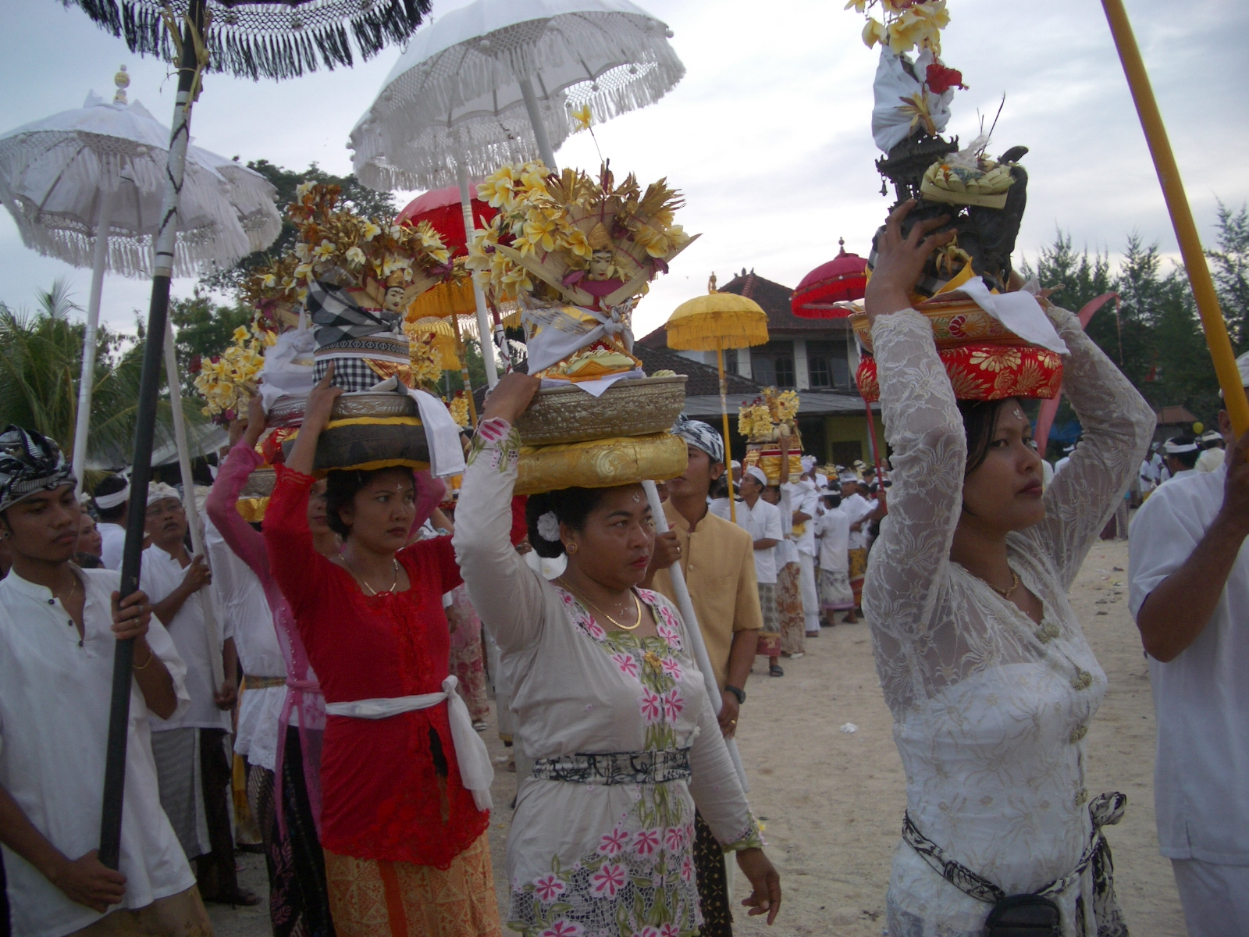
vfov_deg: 40.7
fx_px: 1263
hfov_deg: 52.6
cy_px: 468
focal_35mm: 35
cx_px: 624
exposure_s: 1/250
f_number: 2.6
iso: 50
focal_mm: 5.8
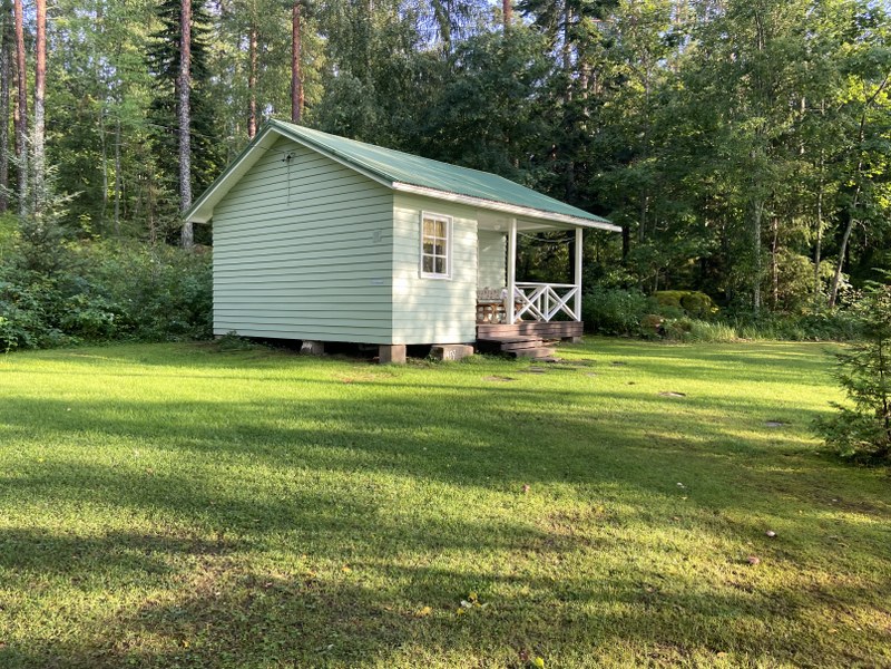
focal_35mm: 26
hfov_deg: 67.3
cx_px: 446
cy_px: 334
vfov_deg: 53.1
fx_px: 669
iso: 32
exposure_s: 1/122
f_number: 1.8
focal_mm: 4.25
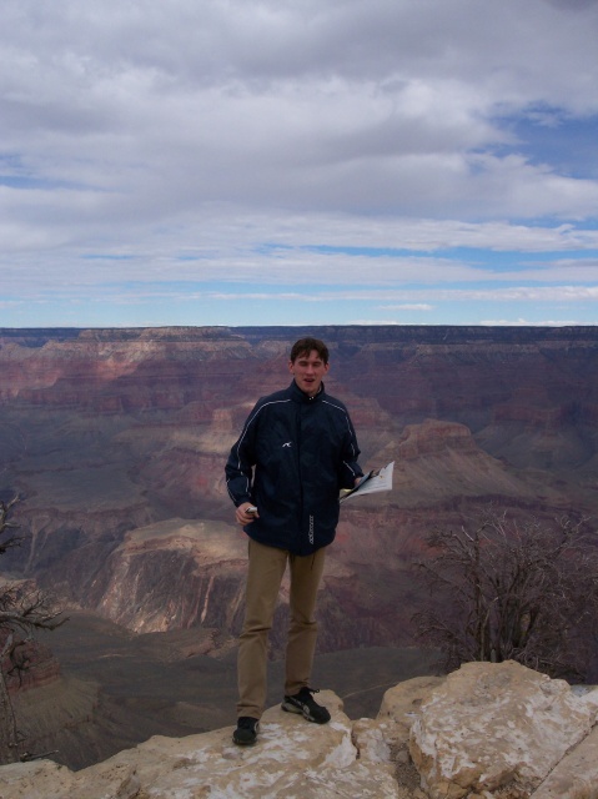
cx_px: 299
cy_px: 400
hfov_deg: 37.7
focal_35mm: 38
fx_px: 876
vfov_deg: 49.0
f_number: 4.8
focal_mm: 8
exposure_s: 1/1000
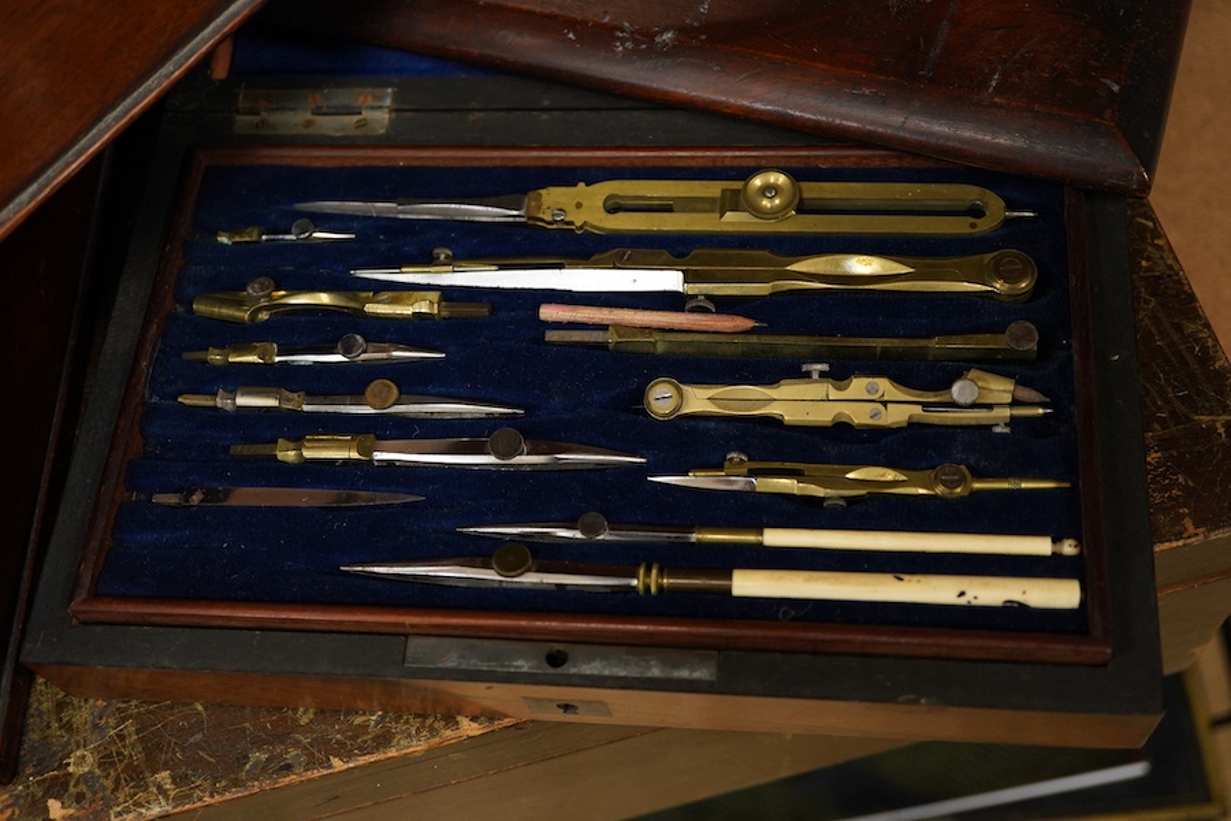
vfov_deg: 29.9
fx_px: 1539
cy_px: 410
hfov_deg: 43.6
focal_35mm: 45
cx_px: 616
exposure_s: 1/125
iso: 1250
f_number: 3.5
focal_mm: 30
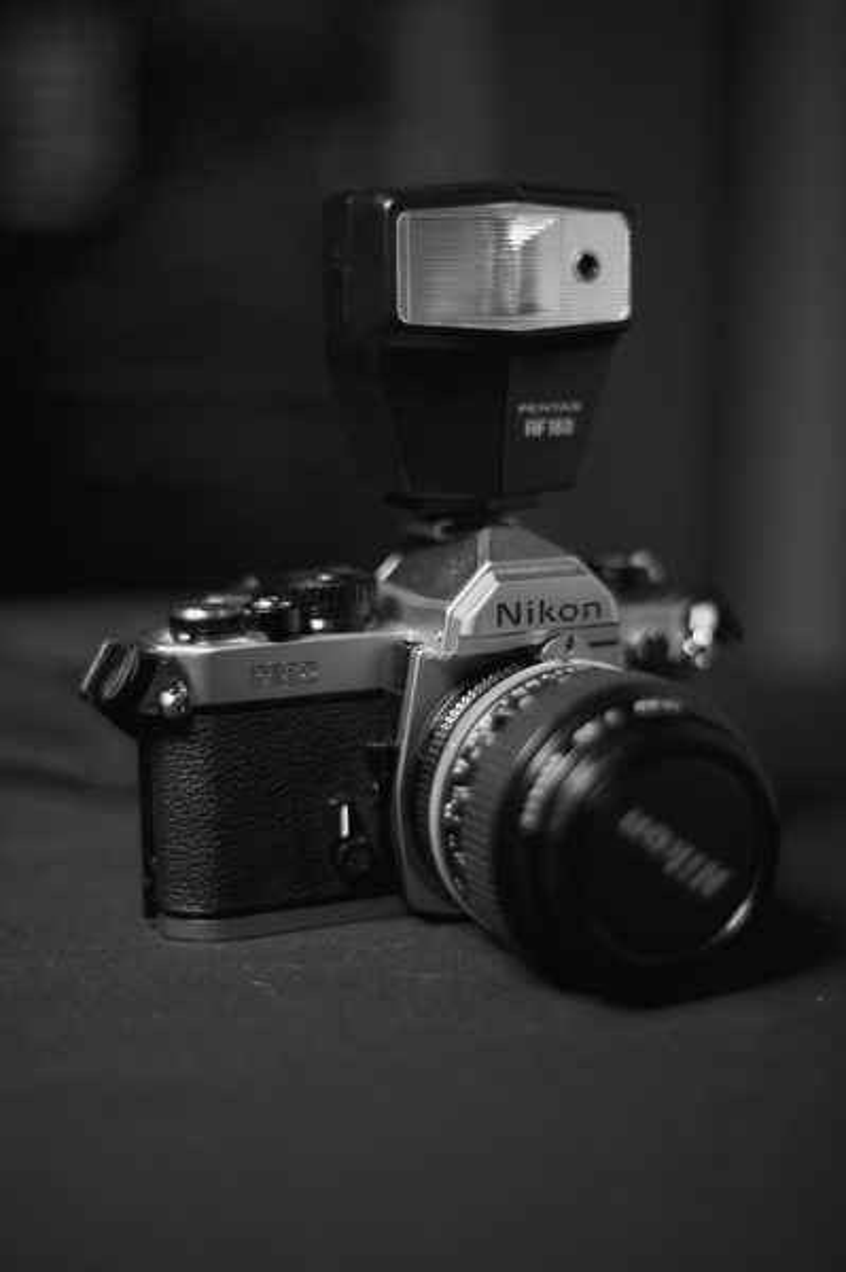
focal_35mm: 50
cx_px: 423
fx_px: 1765
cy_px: 636
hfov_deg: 26.9
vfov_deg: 39.6
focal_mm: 50
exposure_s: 1/400
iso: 100
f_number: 1.4
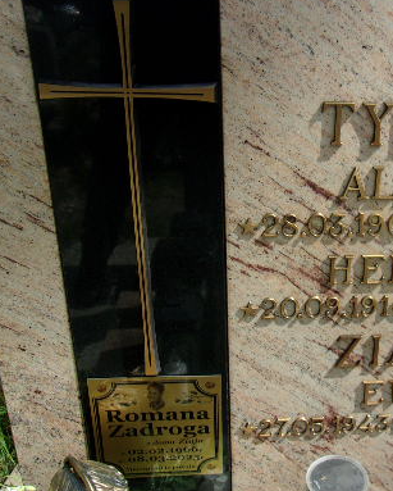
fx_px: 639
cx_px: 320
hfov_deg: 33.1
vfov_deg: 42.0
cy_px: 227
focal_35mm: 44
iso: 80
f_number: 10.4
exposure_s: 1/75
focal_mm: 4.9
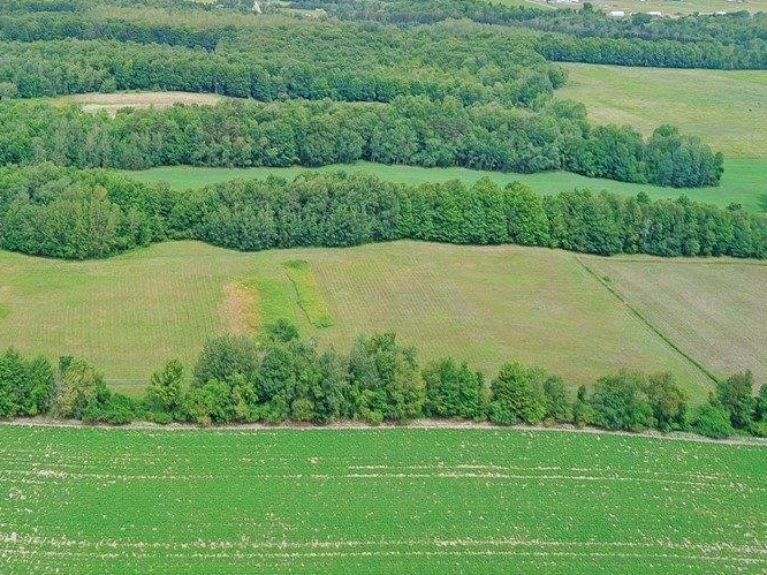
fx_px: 886
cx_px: 264
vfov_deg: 35.6
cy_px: 199
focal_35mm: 40
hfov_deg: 46.2
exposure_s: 1/430
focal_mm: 4.73
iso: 100
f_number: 2.2
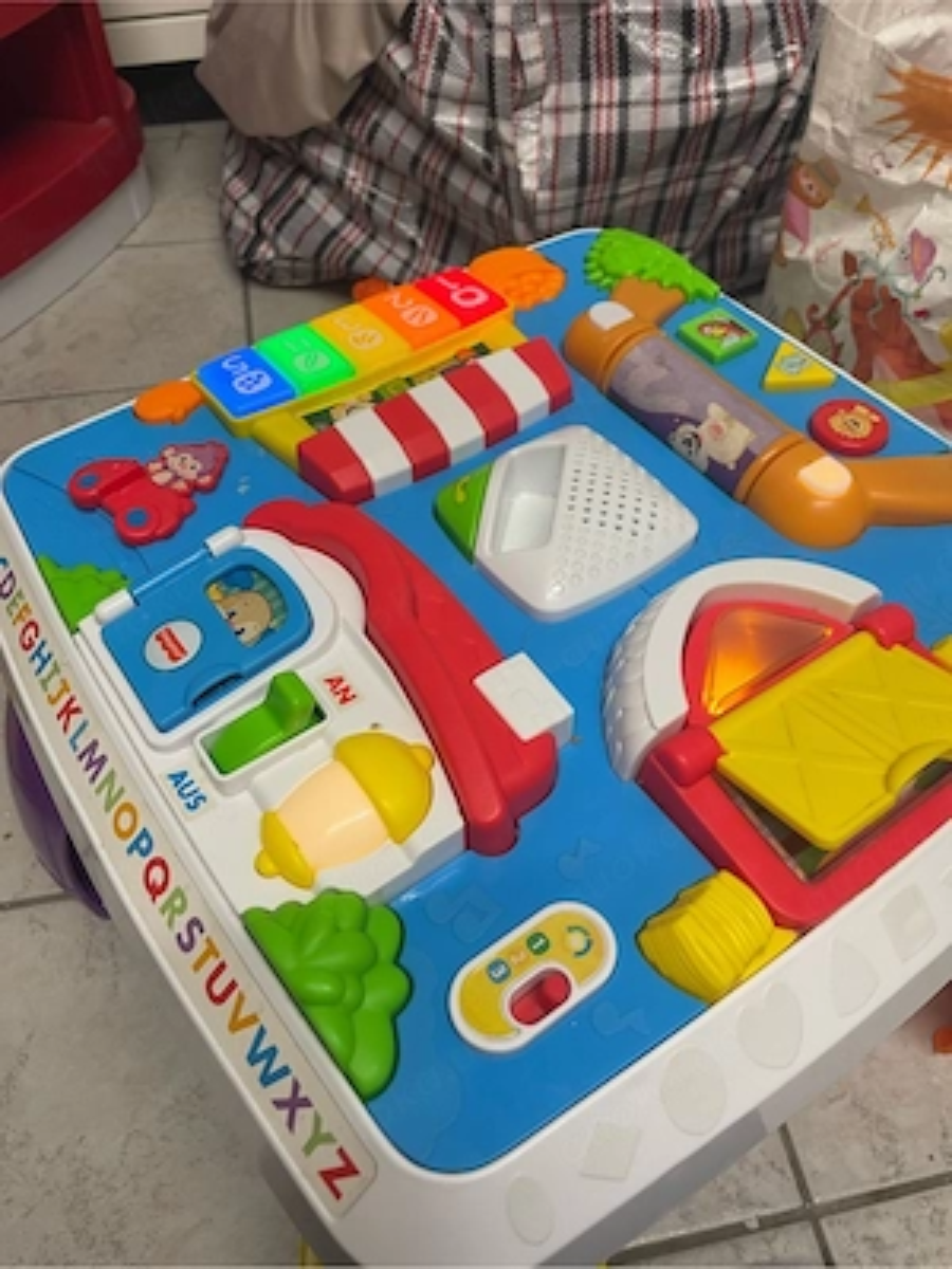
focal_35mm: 26
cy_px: 634
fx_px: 953
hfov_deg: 53.1
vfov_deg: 67.3
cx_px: 476
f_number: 1.6
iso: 64
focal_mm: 4.2
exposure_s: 1/50
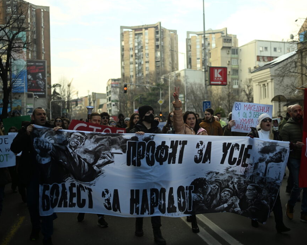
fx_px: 418
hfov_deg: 40.2
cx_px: 178
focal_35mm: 46
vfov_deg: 32.7
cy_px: 121
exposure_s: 1/8000
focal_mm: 40
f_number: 2
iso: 800
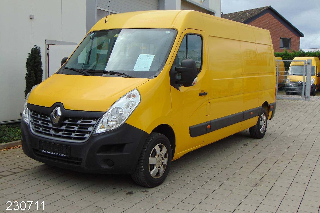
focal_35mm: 44
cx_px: 159
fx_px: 391
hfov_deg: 44.5
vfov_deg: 30.5
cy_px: 95
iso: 80
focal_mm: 7.6
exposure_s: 1/160
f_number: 3.3
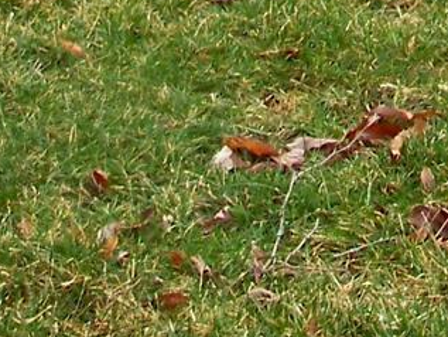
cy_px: -406
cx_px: 311
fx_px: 2758
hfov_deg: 9.3
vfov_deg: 6.7
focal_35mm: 213
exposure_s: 1/125
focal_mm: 5.85
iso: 80
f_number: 2.8
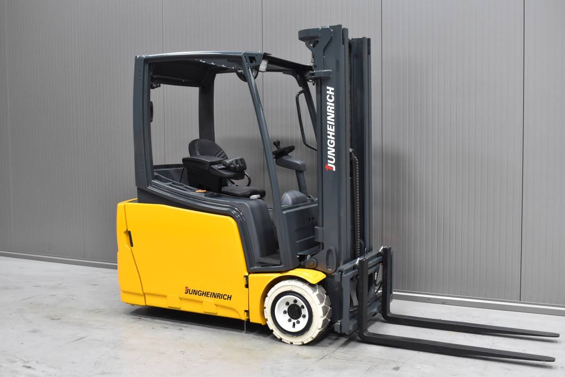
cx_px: 282
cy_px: 188
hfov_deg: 49.6
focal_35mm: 39
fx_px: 612
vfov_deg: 34.2
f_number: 5.6
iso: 1600
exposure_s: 1/30
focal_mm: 26
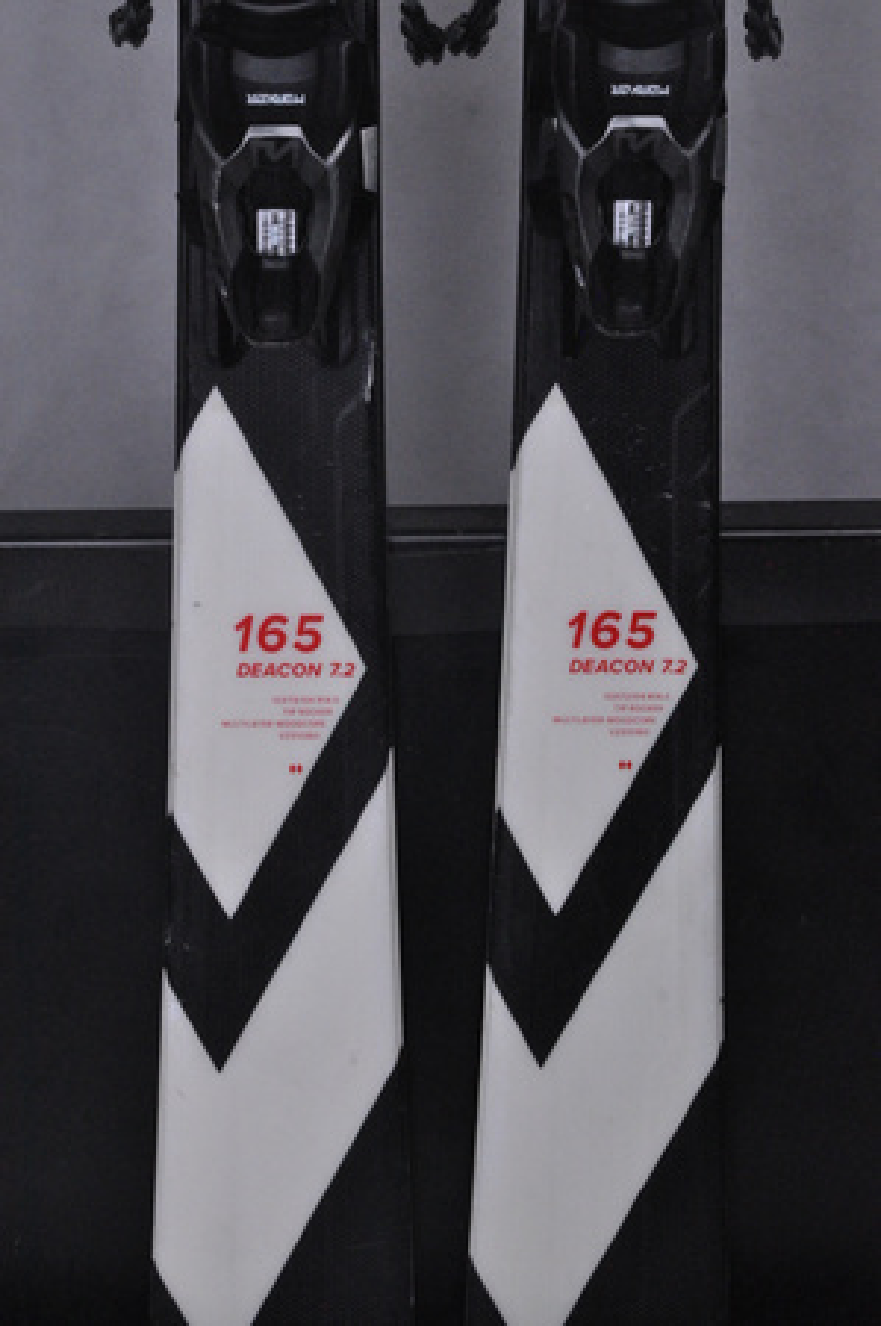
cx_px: 440
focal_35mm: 120
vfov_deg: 17.1
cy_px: 663
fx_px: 4415
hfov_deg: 11.4
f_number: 11
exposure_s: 1/125
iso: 3200
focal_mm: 80
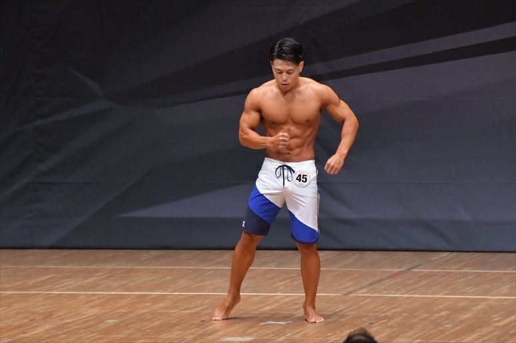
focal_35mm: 285
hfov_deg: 7.2
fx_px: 4083
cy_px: 172
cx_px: 258
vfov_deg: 4.8
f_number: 5.6
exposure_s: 1/400
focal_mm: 190
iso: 6400
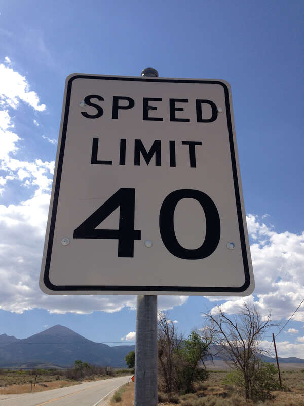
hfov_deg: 42.9
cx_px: 152
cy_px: 203
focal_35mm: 33
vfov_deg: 55.4
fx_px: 386
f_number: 2.4
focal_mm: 4.13
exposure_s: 1/2088
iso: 50
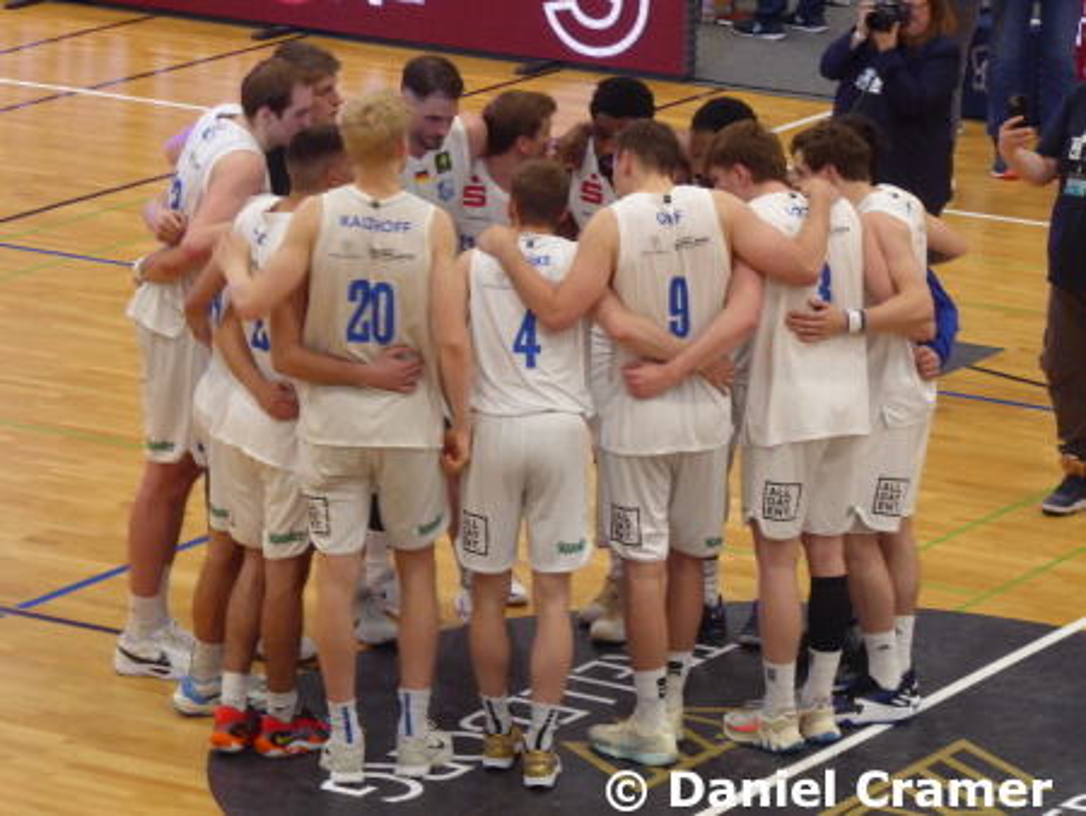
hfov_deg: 11.5
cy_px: 408
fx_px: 5399
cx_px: 543
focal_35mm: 172
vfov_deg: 8.6
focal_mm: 30.9
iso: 400
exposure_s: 1/30
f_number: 5.6
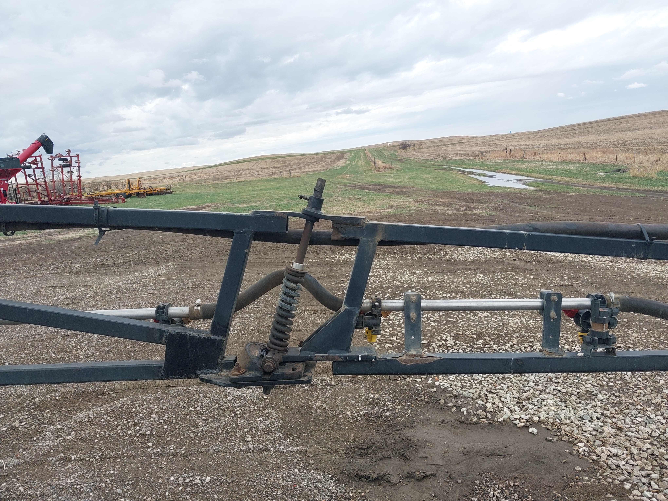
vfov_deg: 51.4
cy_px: 250
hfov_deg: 65.3
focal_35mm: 27
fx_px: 521
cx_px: 334
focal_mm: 4
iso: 20
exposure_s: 1/388
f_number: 1.8
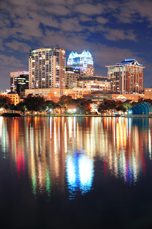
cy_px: 114
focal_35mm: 70
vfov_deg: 28.9
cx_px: 76
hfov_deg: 19.4
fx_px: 444
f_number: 4
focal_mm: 70
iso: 200
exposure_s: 1
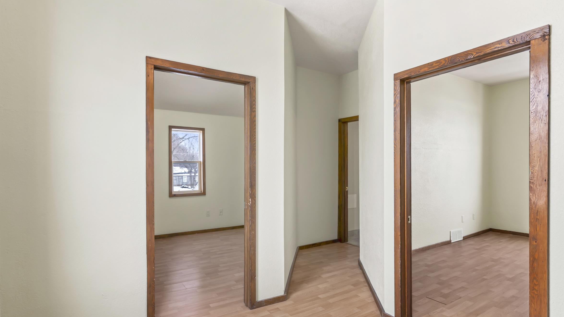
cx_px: 273
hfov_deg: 89.5
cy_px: 165
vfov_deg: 58.3
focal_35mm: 19
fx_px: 284
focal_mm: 17
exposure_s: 1/13
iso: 320
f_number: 8
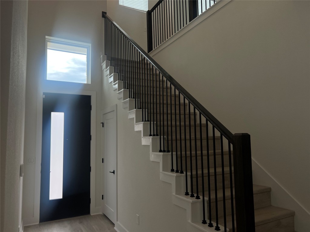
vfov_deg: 53.1
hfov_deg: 67.3
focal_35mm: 26
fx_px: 233
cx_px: 155
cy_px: 116
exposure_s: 1/588
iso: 50
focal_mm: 5.7
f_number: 1.5
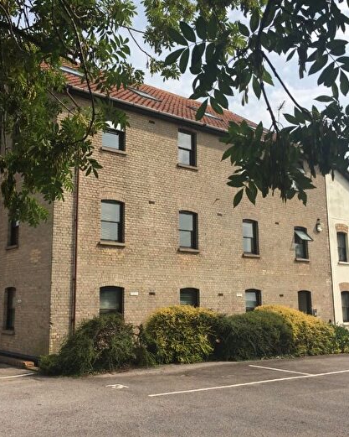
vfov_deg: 47.9
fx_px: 490
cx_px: 141
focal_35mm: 38
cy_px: 219
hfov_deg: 39.0
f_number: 2.2
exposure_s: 1/2198
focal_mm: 4.15
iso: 32
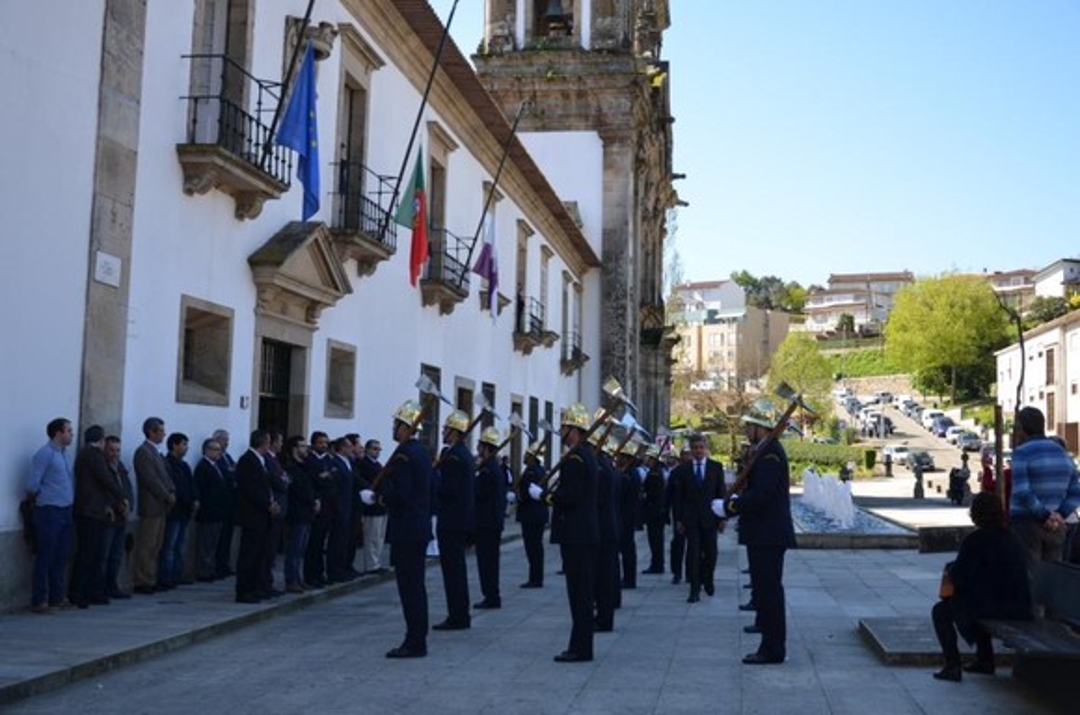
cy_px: 358
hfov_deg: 46.5
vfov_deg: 31.7
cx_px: 540
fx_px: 1257
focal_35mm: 42
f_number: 6.3
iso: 100
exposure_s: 1/200
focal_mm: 28
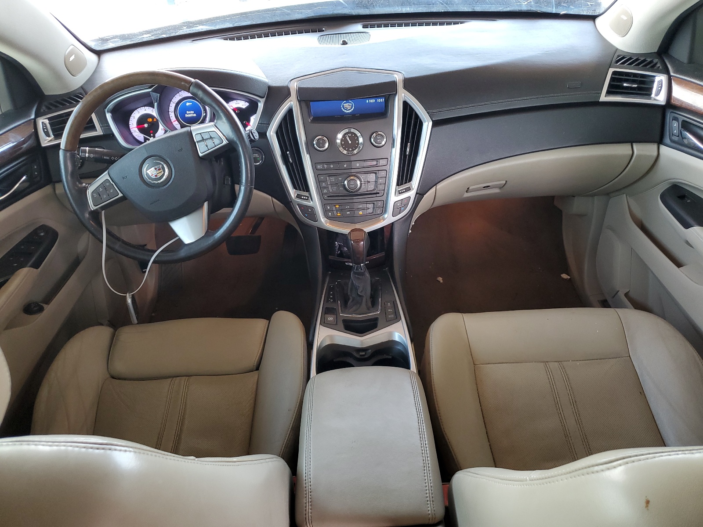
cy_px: 264
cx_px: 352
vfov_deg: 53.1
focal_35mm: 26
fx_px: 528
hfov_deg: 67.3
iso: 77
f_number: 1.5
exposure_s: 1/60.2
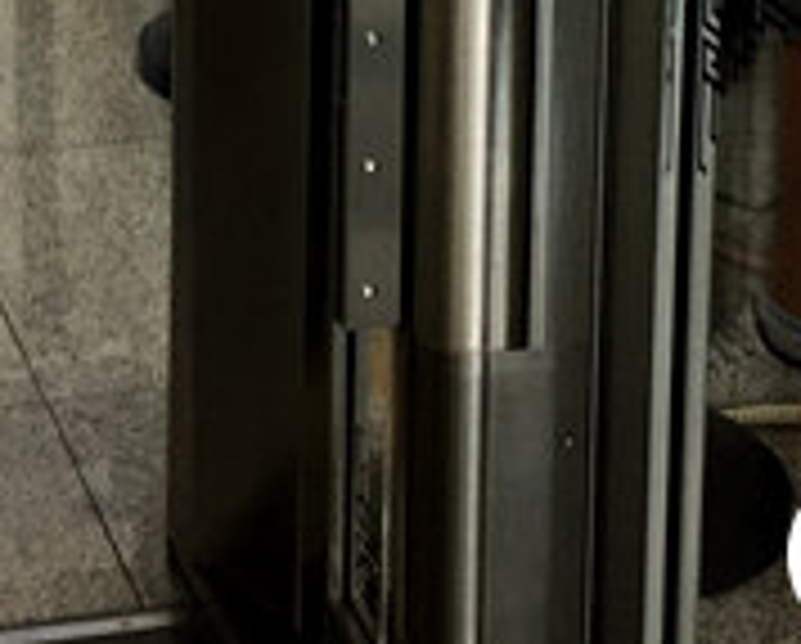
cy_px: -531
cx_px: 0
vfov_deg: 11.3
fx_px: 3016
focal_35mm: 127
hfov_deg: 14.9
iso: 40
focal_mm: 4.15
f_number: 2.2
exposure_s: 1/50
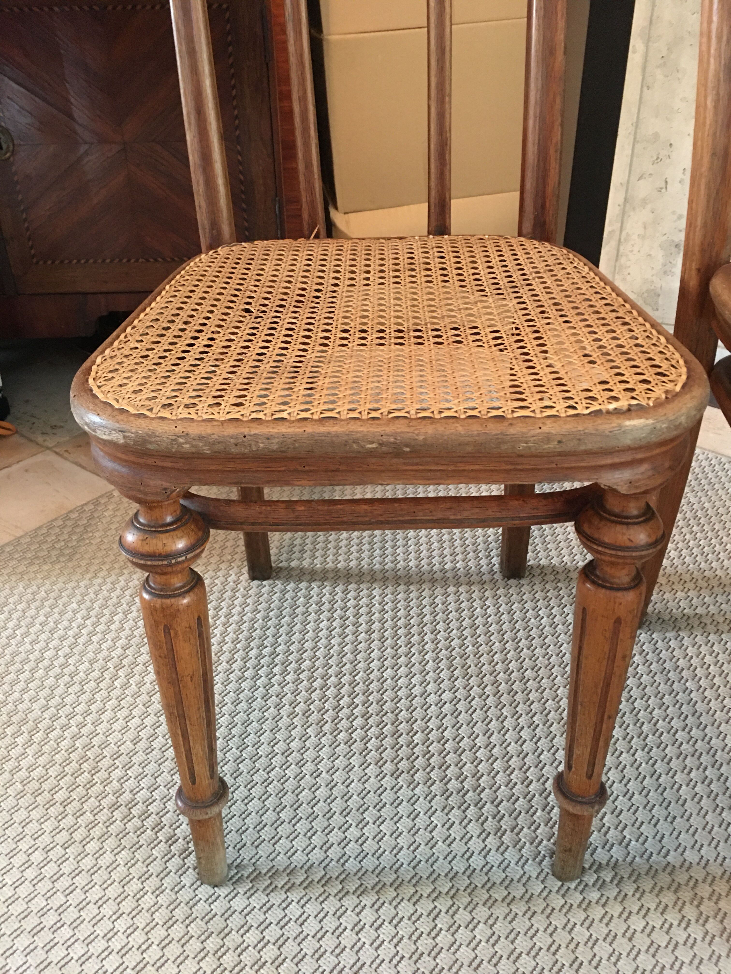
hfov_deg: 48.2
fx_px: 817
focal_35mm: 29
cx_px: 366
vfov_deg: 61.7
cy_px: 487
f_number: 2.2
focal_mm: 4.15
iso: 160
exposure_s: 1/8
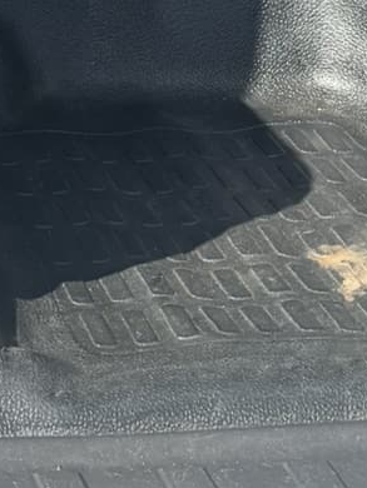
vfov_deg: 13.5
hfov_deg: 11.0
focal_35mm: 126
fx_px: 1779
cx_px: -288
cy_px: -480
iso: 80
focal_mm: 6.76
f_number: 1.78
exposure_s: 1/1311
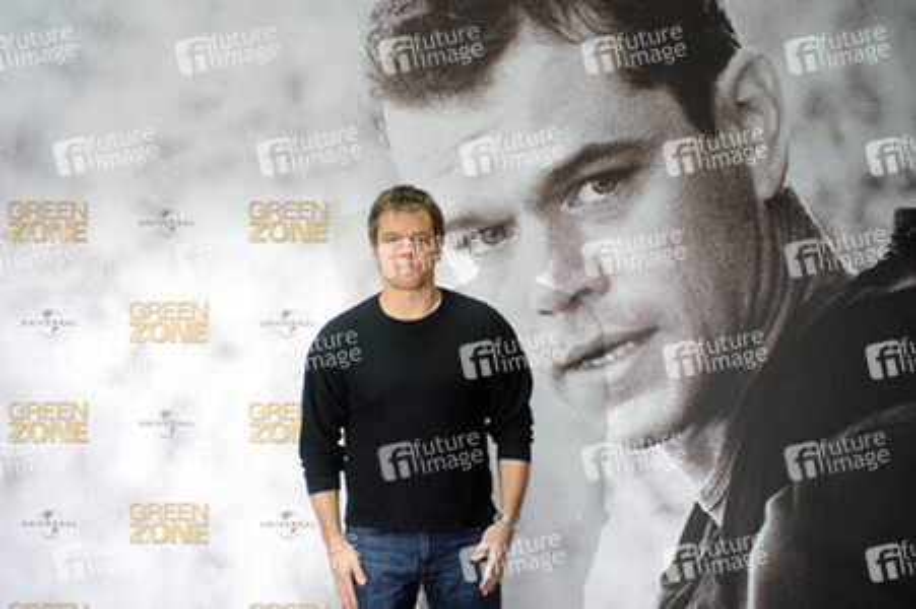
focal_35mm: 85
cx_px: 458
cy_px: 304
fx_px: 2161
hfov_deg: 23.9
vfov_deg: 16.0
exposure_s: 1/160
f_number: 4.5
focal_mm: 85
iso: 1600
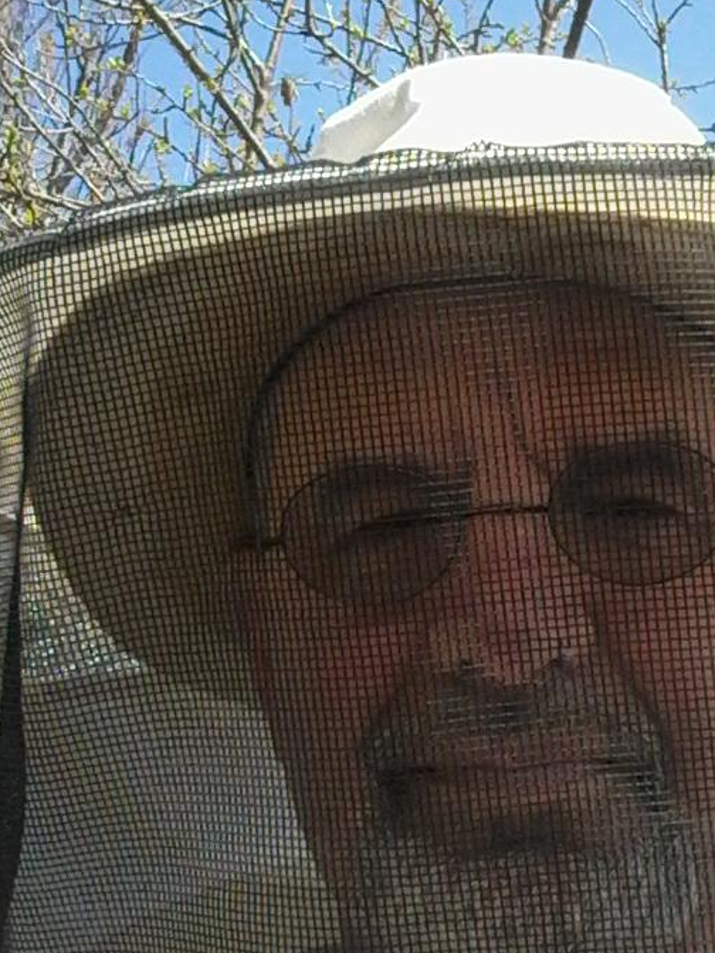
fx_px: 1900
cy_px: 577
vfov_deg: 28.1
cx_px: 494
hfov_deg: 21.2
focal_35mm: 69
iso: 50
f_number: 2.4
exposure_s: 1/819
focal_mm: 2.35
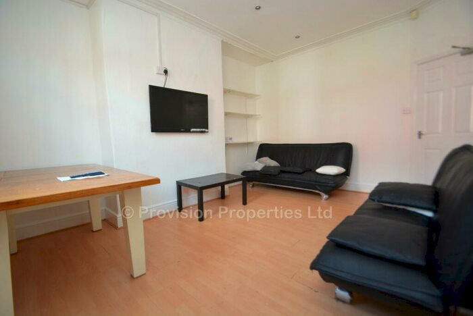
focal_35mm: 15
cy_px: 158
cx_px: 236
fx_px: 197
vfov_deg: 77.4
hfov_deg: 100.3
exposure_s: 1/60
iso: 800
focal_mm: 10
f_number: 4
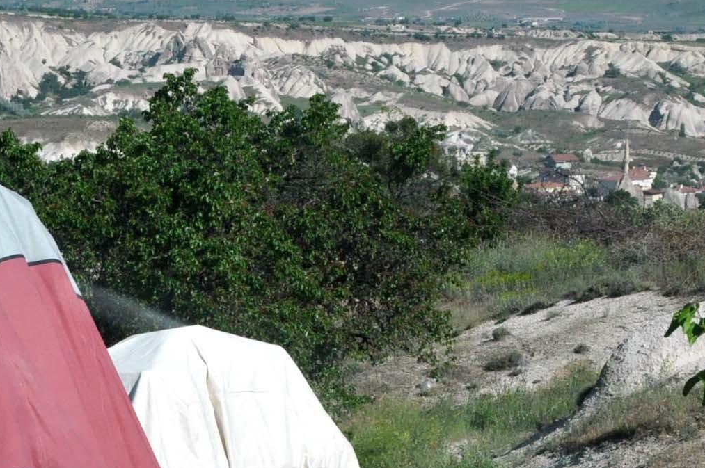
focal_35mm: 277
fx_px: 5418
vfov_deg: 4.9
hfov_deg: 7.4
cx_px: 42
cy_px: 503
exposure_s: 1/2000
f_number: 11
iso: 1250
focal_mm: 66
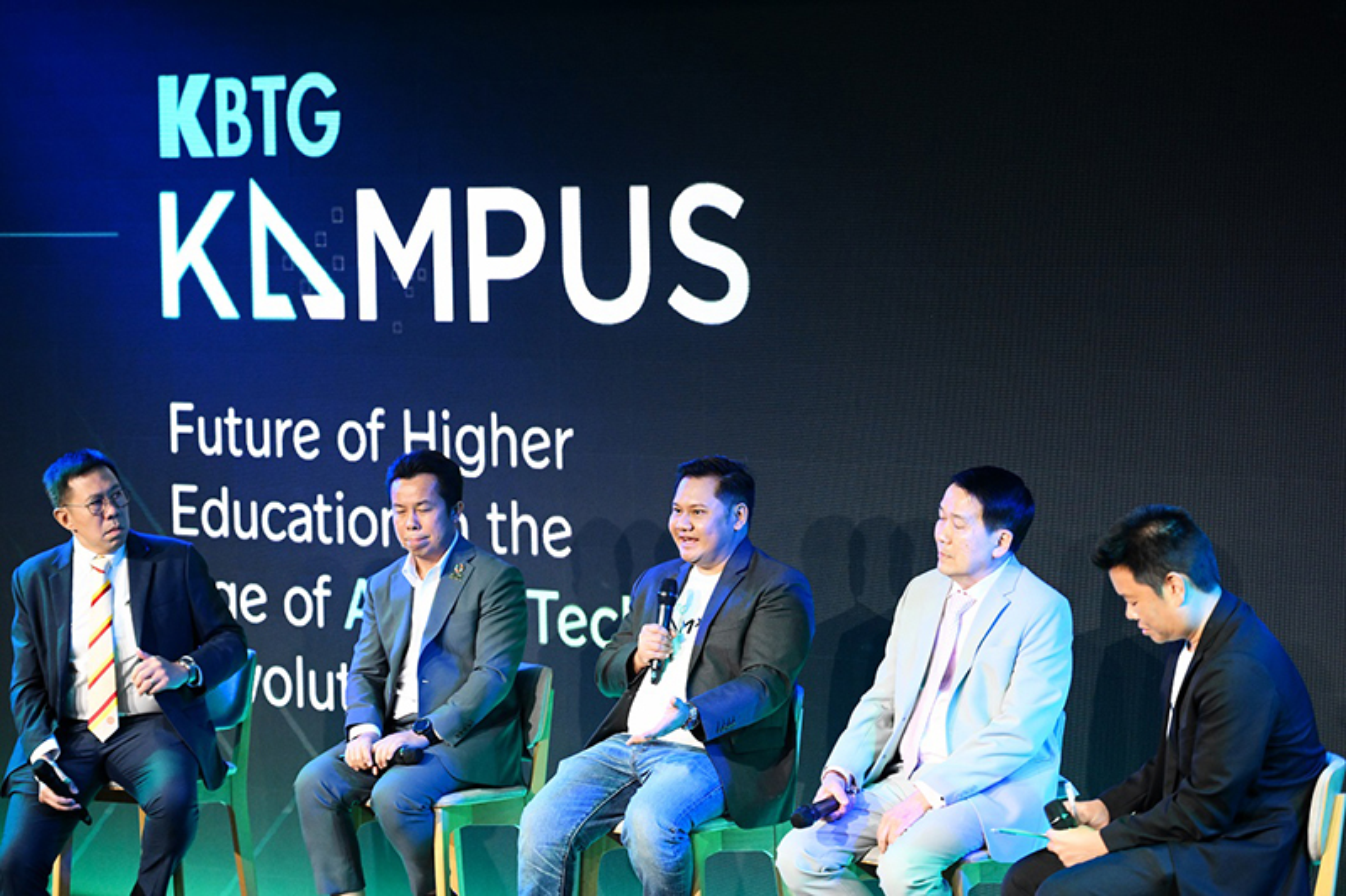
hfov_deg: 17.1
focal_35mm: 120
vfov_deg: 11.4
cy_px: 448
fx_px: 4485
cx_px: 673
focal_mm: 120
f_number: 2.8
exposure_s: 1/250
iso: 4000
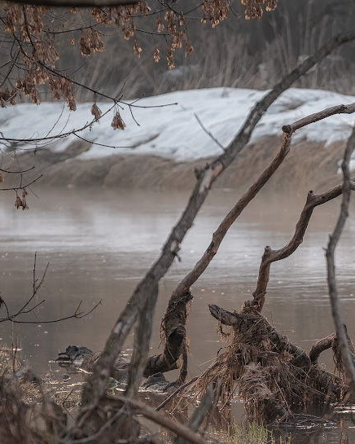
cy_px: 276
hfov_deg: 4.7
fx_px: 4308
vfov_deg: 5.9
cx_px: 468
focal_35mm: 328
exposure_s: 1/140
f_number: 4
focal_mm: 90.6
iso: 500
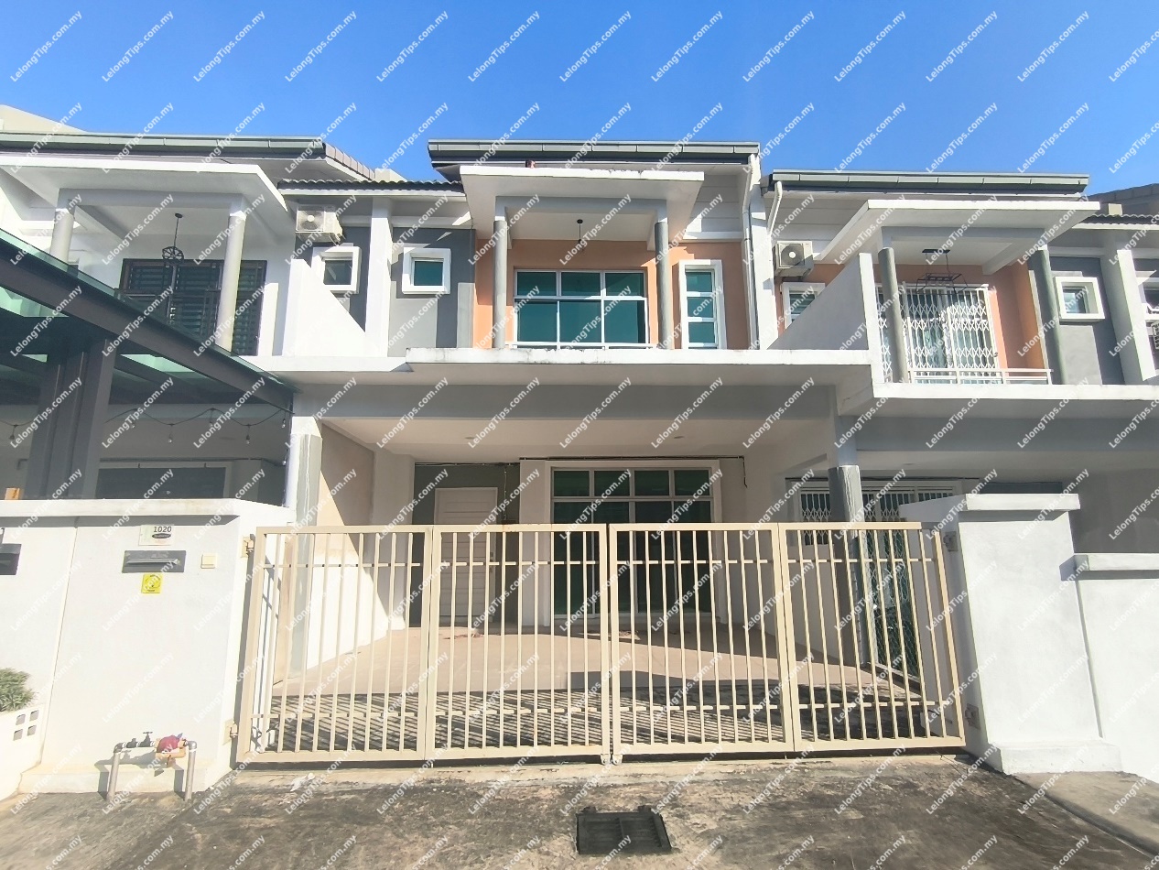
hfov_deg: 98.2
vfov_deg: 81.8
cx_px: 580
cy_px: 435
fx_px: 502
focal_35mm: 15
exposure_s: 1/1452
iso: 50
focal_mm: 1.65
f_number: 2.2
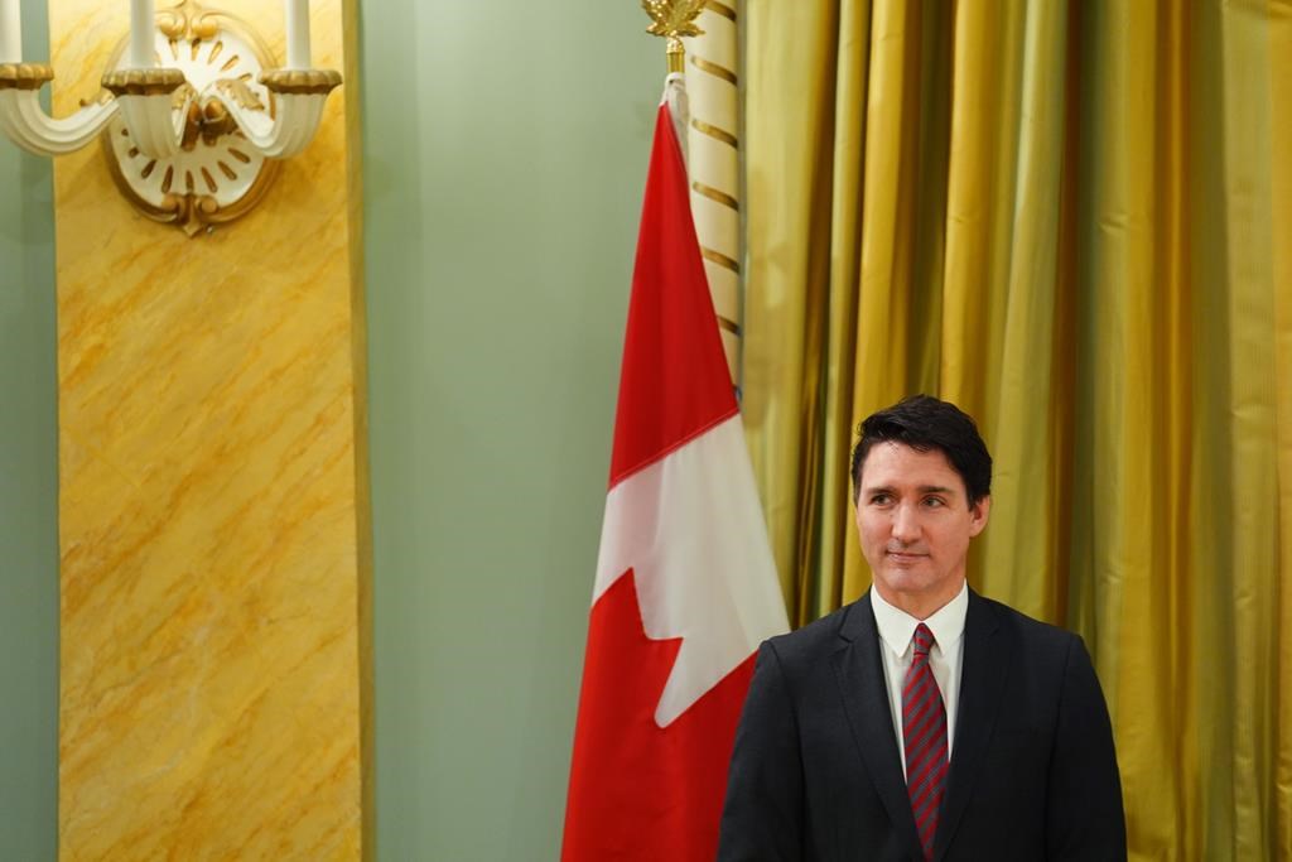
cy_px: 431
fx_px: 7178
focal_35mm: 200
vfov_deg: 6.9
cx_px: 646
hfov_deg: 10.3
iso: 1600
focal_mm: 200
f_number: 2.8
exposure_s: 1/400
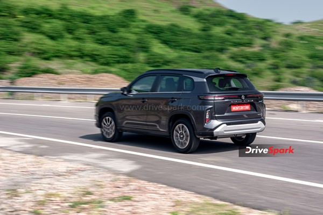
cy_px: 108
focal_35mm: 102
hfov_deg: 20.0
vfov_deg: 13.4
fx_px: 915
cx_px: 162
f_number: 11
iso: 80
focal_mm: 102
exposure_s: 1/80
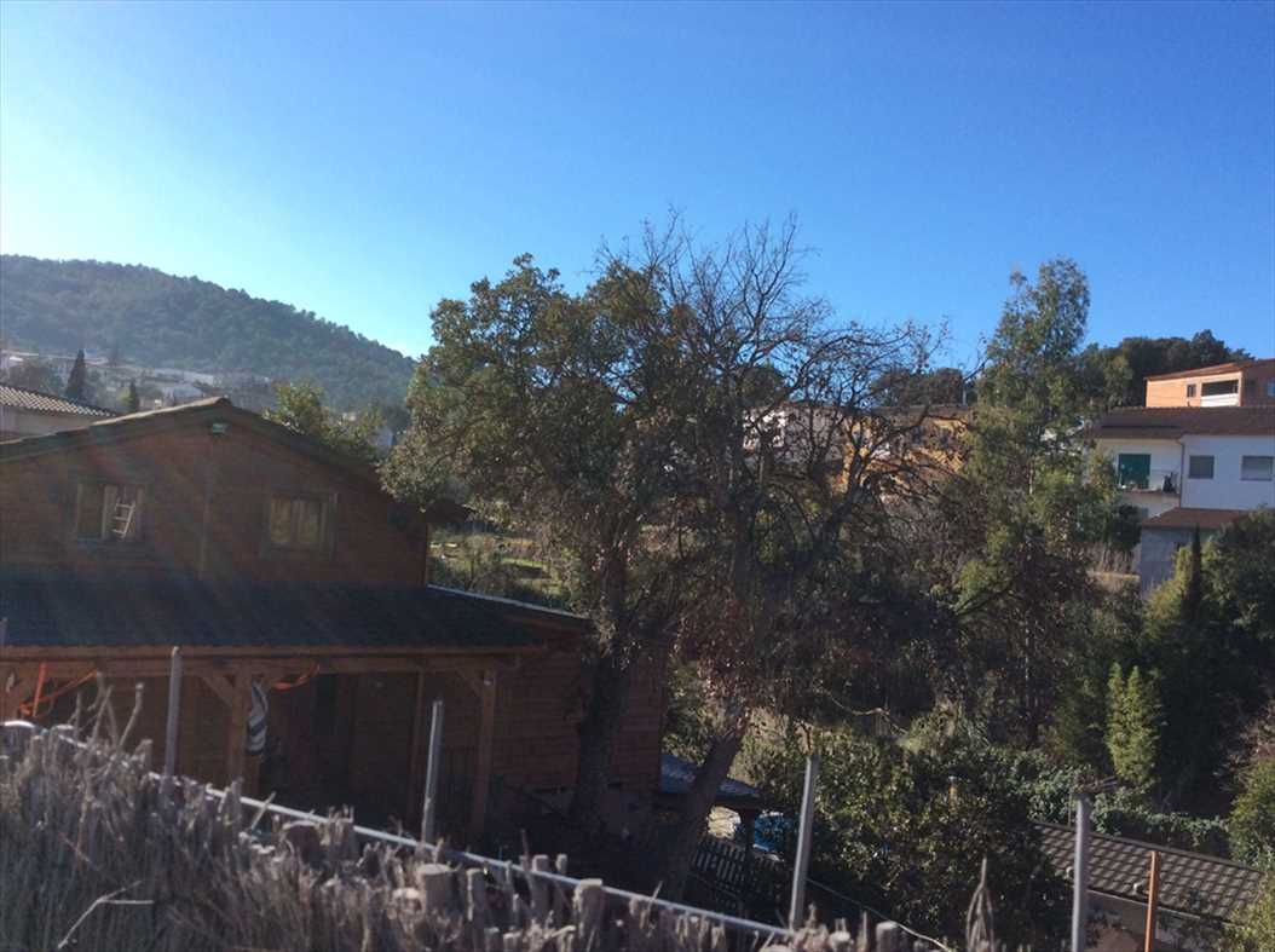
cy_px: 476
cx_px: 638
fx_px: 1177
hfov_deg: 56.9
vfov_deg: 44.0
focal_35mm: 32
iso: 32
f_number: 2.4
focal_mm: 3.3
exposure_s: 1/1059
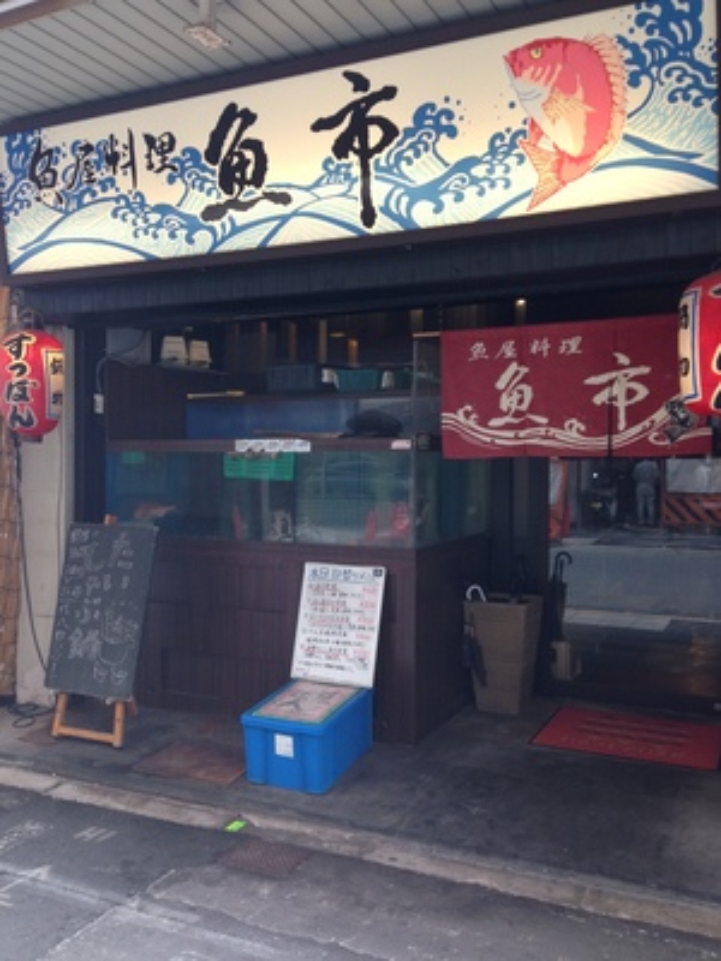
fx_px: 916
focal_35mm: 33
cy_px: 480
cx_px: 360
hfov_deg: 42.9
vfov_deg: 55.4
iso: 50
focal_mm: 4.12
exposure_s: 1/60
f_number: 2.4
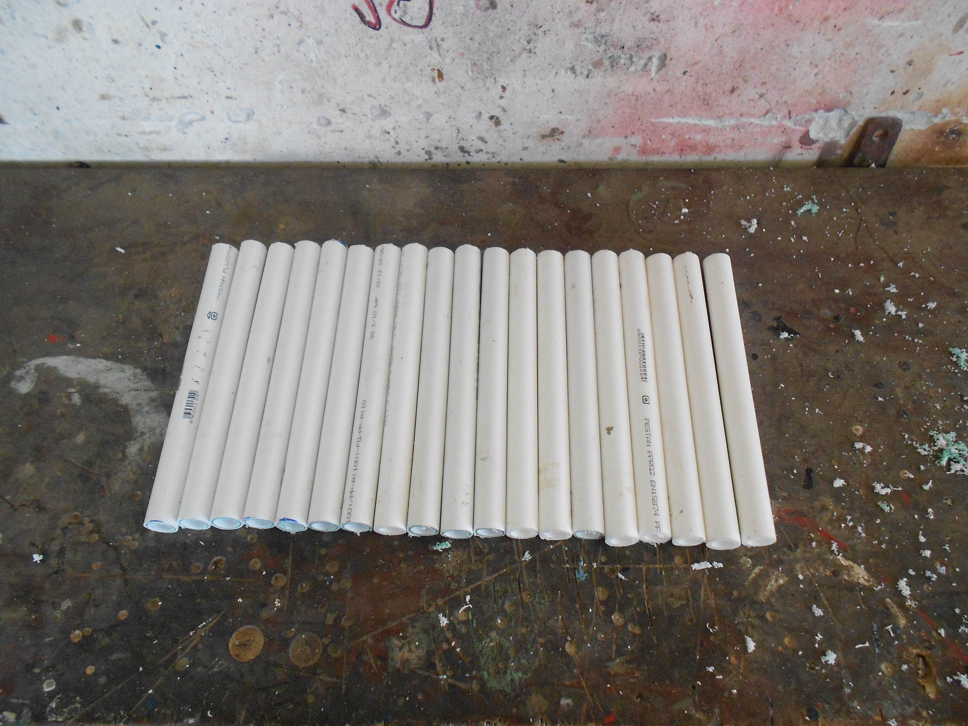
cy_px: 363
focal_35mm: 26
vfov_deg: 53.1
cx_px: 484
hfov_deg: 67.3
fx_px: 727
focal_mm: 4.6
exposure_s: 1/60
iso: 400
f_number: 3.2
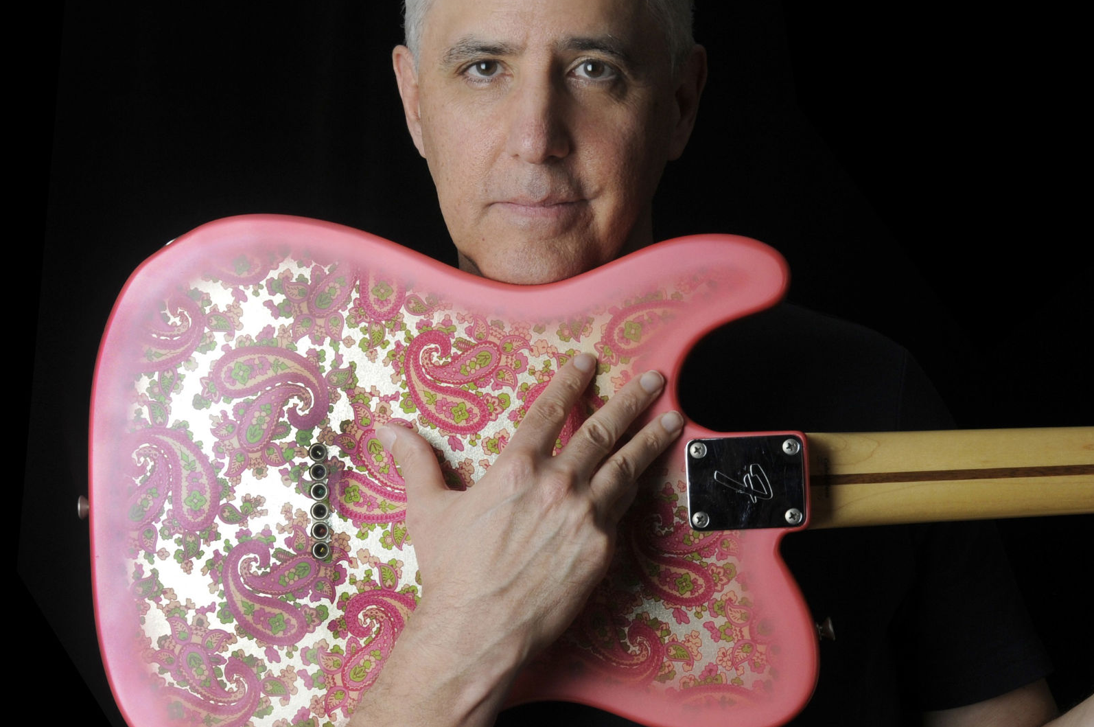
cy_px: 295
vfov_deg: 14.2
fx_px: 2914
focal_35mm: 96
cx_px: 632
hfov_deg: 21.2
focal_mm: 34
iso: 200
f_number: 7.1
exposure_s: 1/60
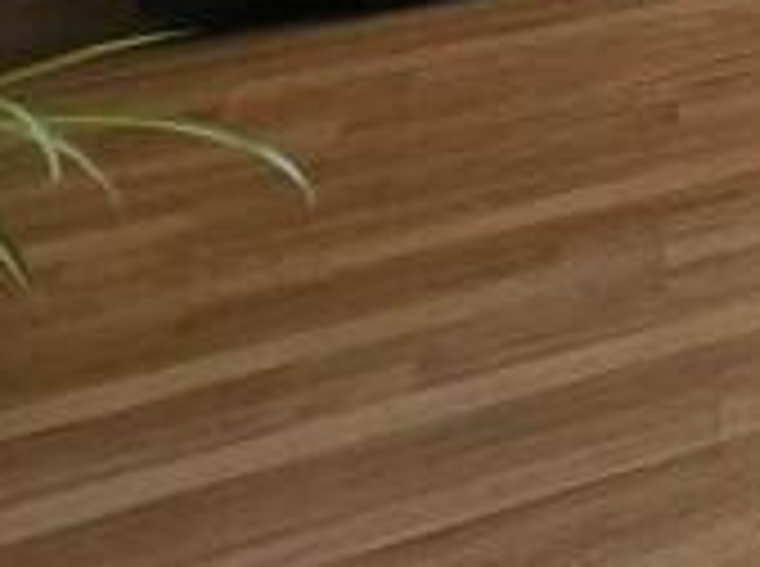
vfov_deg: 14.6
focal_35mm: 79
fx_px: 1731
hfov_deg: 12.1
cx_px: 2190
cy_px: -639
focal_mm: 2.2
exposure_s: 1/60
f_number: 2.2
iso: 50
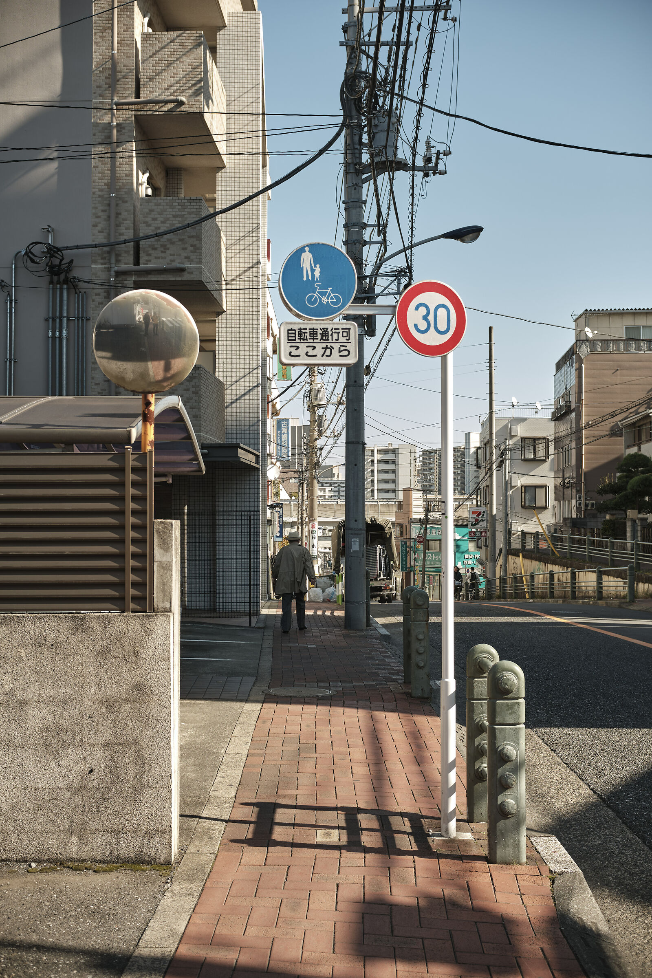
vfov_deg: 47.4
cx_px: 326
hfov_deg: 32.6
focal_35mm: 41
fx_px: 1114
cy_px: 489
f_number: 5.6
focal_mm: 27
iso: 125
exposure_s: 1/320
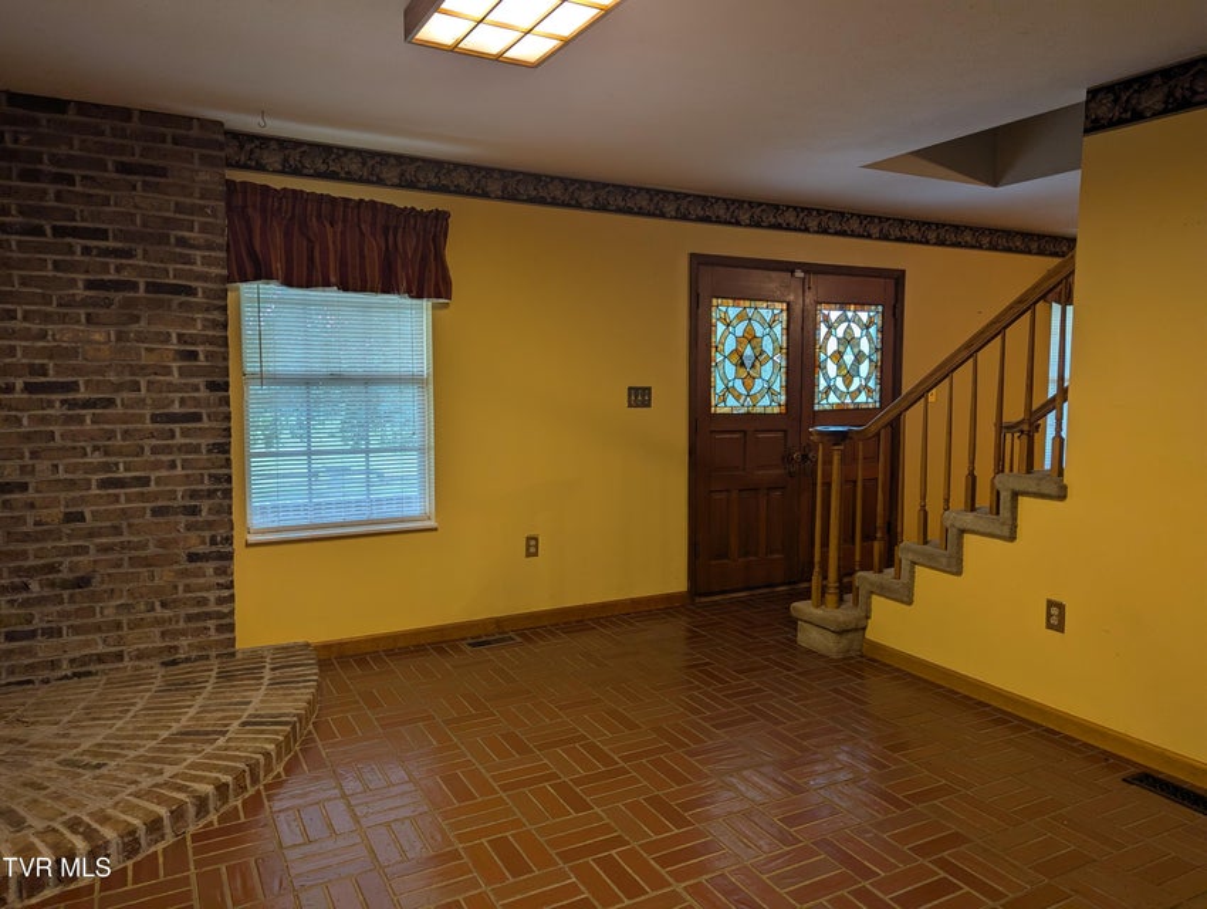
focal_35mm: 24
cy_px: 454
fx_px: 838
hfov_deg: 71.5
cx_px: 604
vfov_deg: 56.9
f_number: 1.85
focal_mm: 6.81
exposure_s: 1/40
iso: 42
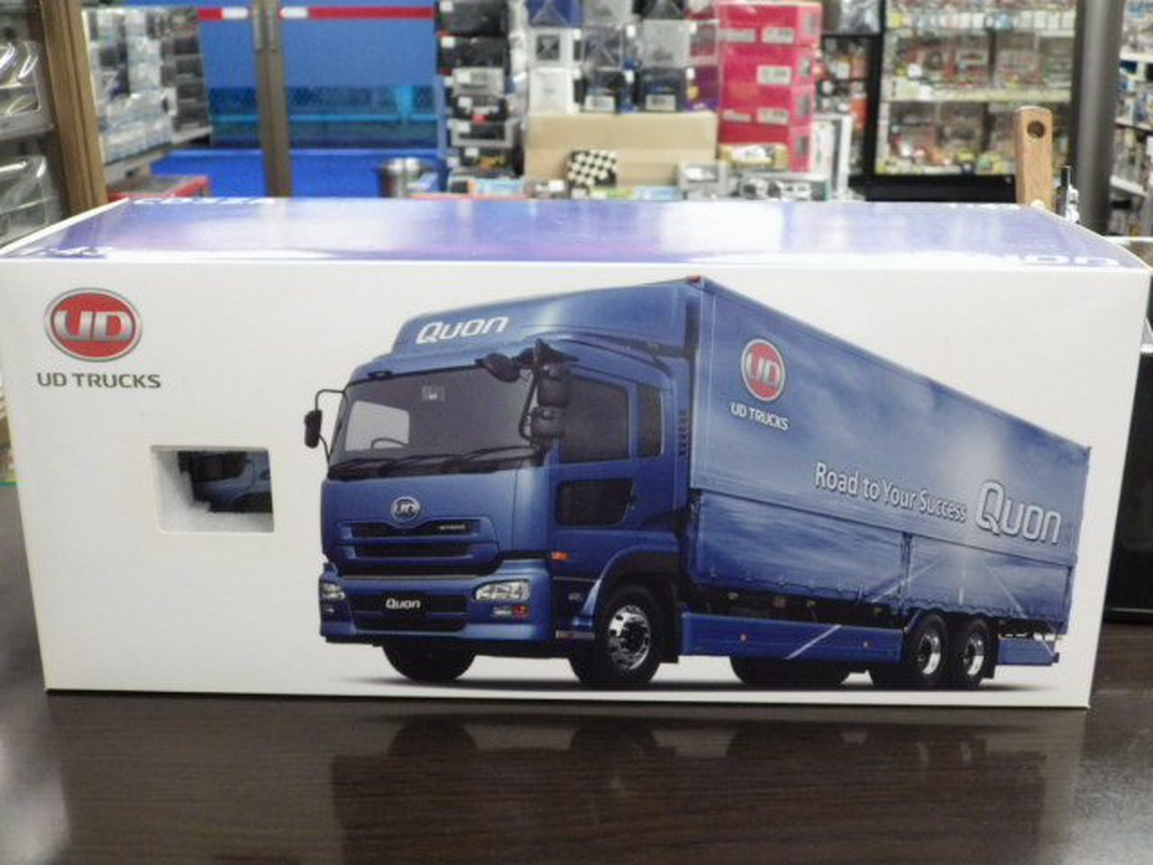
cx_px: 576
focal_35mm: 41
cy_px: 432
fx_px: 1366
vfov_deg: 35.1
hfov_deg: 45.8
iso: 800
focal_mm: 7.4
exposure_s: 1/30
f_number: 3.6
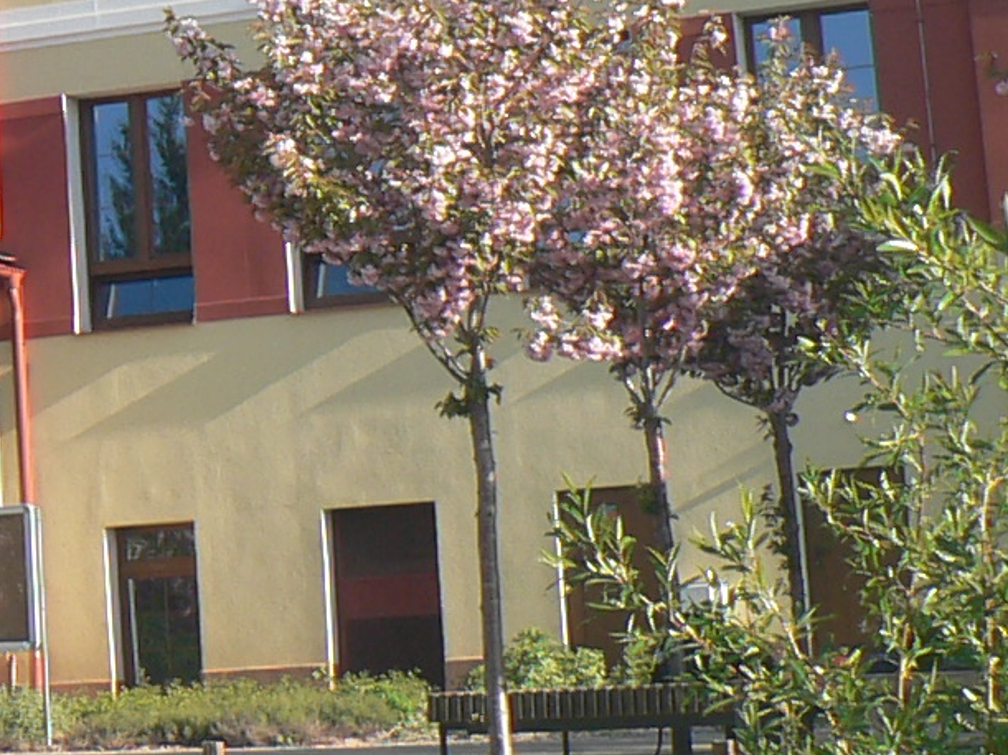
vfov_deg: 11.1
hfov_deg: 14.2
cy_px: -30
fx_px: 3843
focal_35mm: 132
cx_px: -404
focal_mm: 6
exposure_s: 1/250
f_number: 4
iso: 64
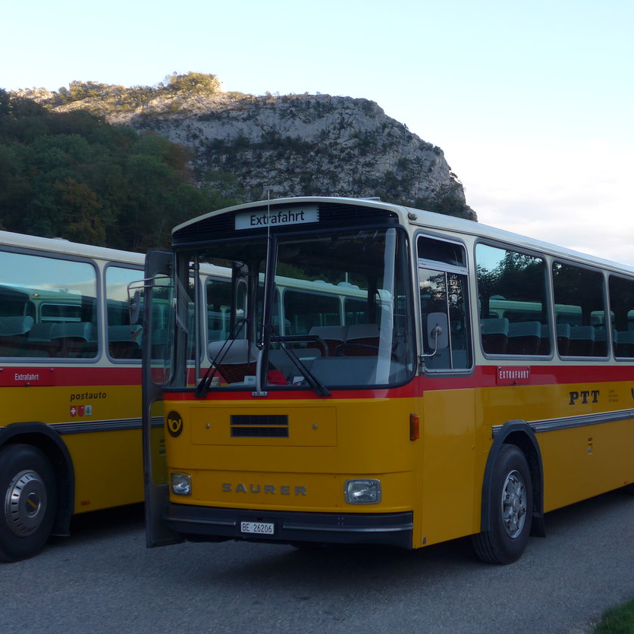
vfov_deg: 32.8
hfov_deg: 32.4
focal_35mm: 52
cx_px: 447
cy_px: 313
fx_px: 1078
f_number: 2.8
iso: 80
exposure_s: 1/250
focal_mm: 8.4
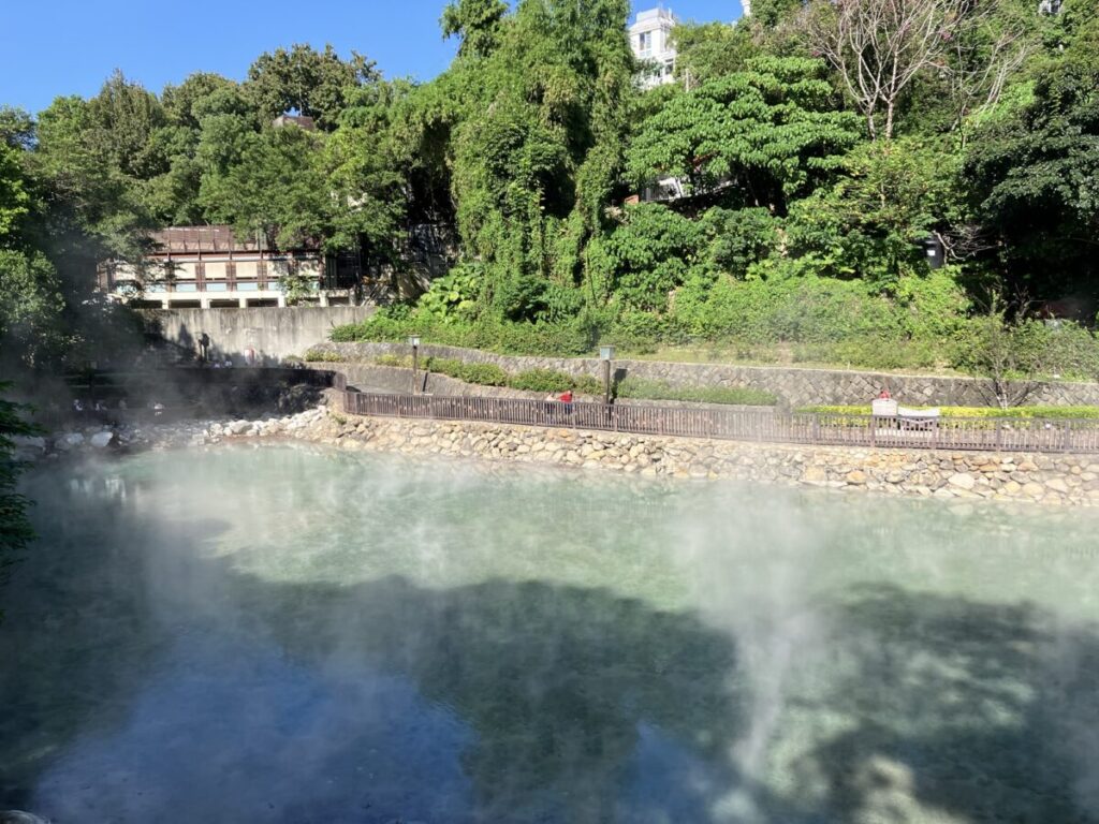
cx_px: 550
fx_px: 889
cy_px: 412
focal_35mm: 28
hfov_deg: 63.4
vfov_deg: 49.7
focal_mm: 3.99
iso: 32
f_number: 1.8
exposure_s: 1/1080
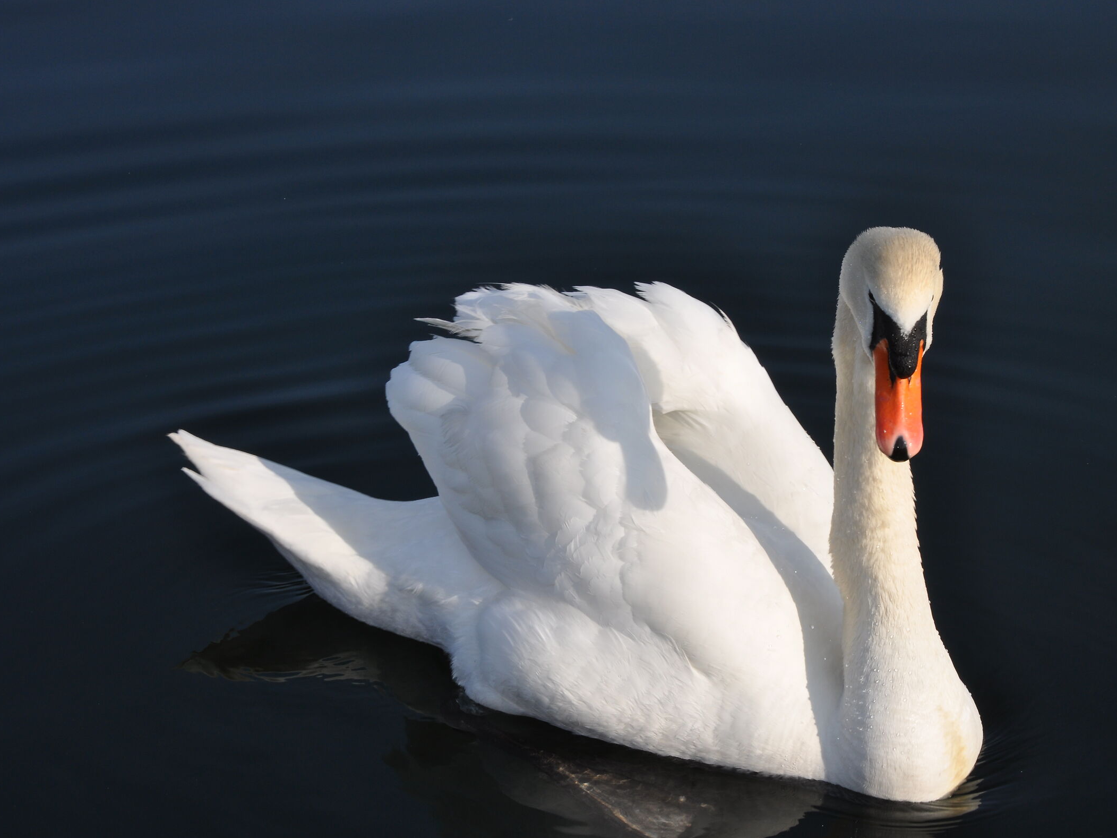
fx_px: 3711
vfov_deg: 12.9
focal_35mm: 115
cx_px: 632
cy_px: 418
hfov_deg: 17.1
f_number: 19
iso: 200
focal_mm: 70
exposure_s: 1/200
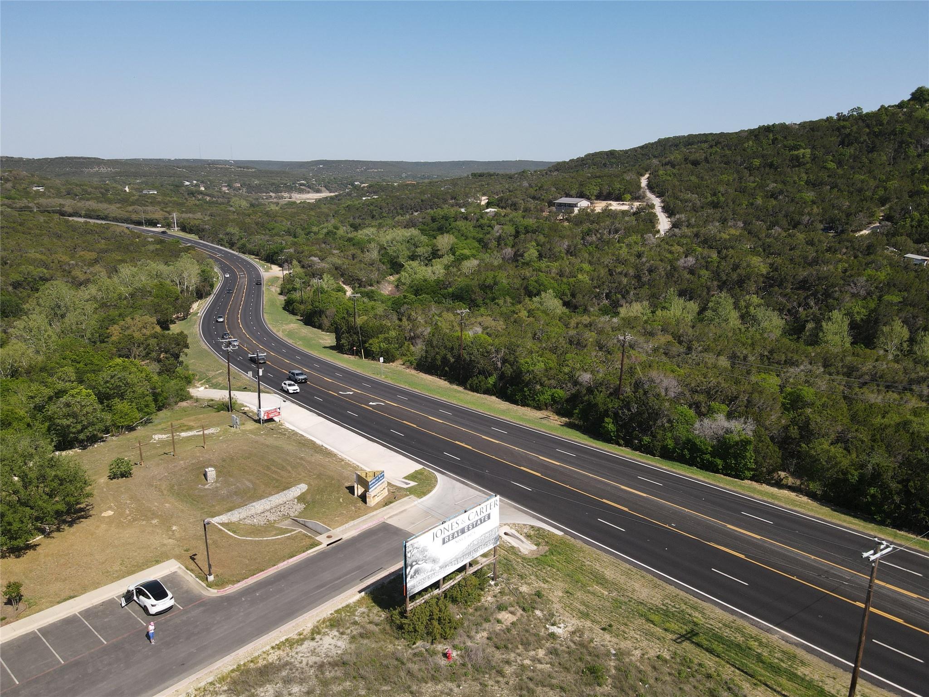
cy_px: 348
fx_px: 644
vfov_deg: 56.8
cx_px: 464
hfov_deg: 71.6
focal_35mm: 24
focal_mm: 4.5
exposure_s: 1/800
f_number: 2.8
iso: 100
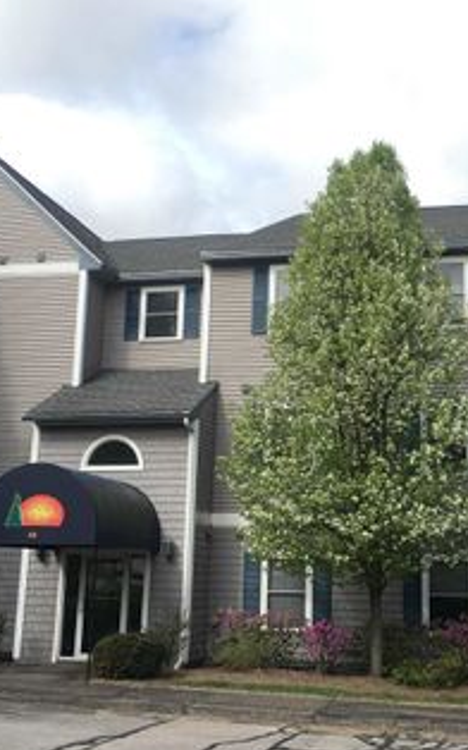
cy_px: 350
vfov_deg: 41.0
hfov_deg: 26.2
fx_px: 1001
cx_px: 313
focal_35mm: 49
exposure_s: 1/864
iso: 25
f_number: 2.2
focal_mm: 4.15
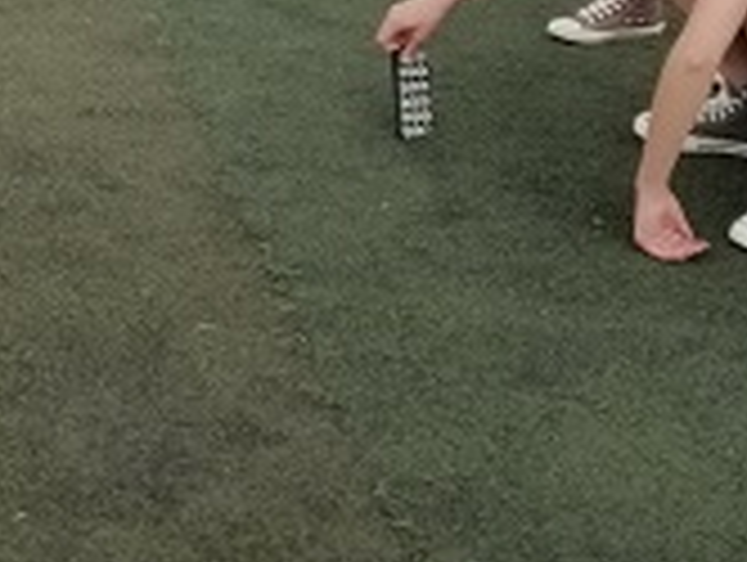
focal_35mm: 100
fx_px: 2161
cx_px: 346
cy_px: -243
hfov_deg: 19.6
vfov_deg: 14.0
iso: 100
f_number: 4
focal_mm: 3.81
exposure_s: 1/900
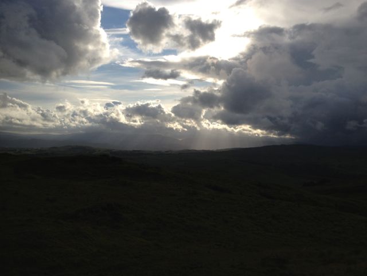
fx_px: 371
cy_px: 138
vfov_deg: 40.7
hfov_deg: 52.6
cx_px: 184
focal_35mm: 35
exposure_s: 1/3460
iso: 64
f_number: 2.4
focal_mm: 4.28
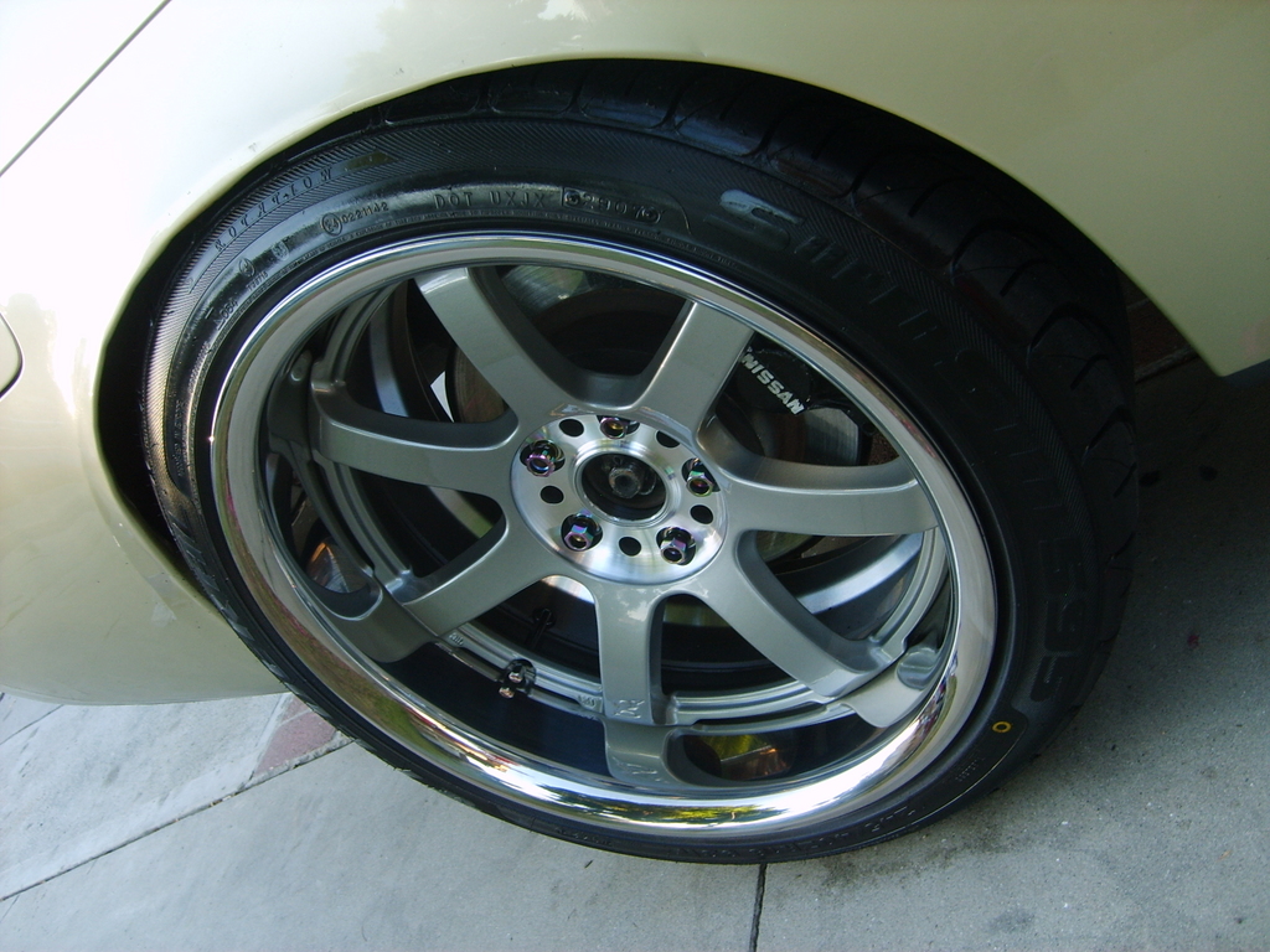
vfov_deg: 40.7
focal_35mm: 35
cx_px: 635
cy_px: 476
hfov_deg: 52.6
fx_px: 1284
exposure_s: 1/60
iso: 50
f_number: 2.8
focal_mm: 5.8
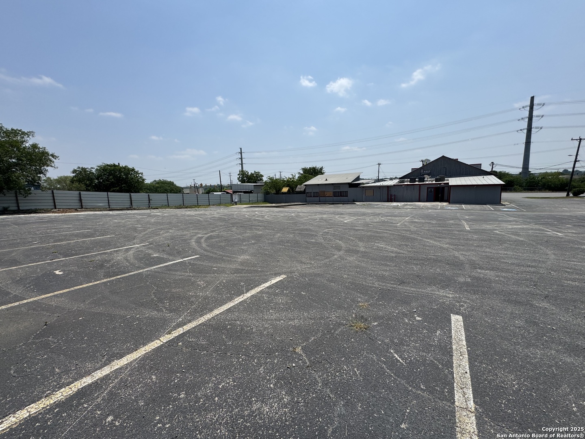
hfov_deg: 102.1
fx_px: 237
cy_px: 220
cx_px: 292
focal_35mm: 14
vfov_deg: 85.7
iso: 50
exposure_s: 1/3546
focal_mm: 2.22
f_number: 2.2
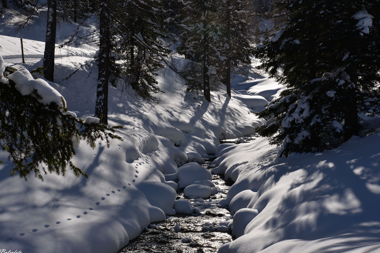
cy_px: 128
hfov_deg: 30.5
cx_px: 189
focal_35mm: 66
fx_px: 697
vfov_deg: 20.6
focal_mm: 65
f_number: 16
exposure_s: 1/320
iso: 100
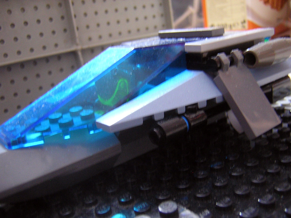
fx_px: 303
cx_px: 146
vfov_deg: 39.7
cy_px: 109
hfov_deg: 51.4
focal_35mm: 36
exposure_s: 1/3.4
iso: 359
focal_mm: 4.7
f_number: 2.6
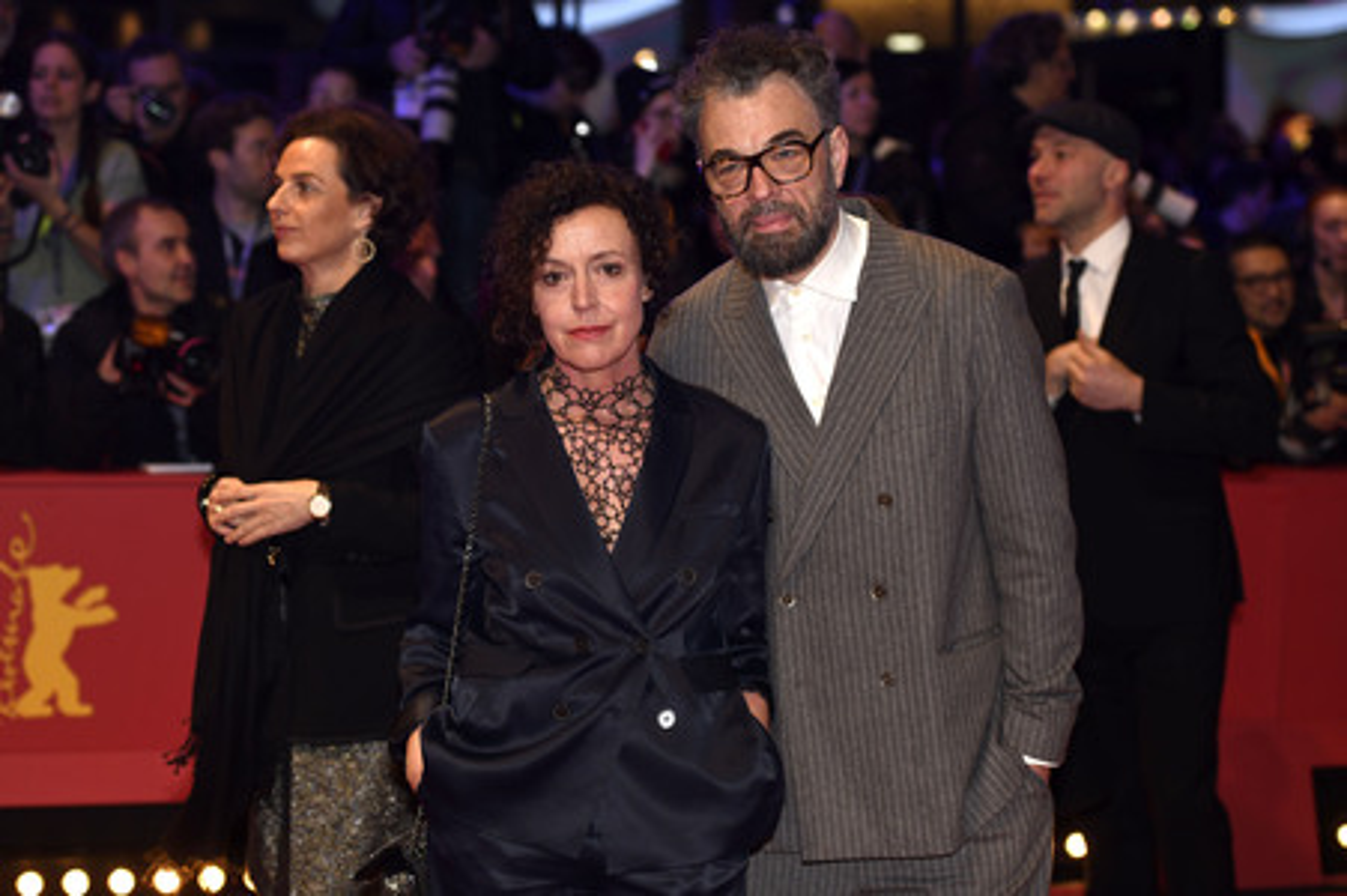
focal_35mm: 70
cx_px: 674
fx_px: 2617
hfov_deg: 28.9
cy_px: 448
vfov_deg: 19.4
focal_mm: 70
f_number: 3.5
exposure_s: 1/640
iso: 800
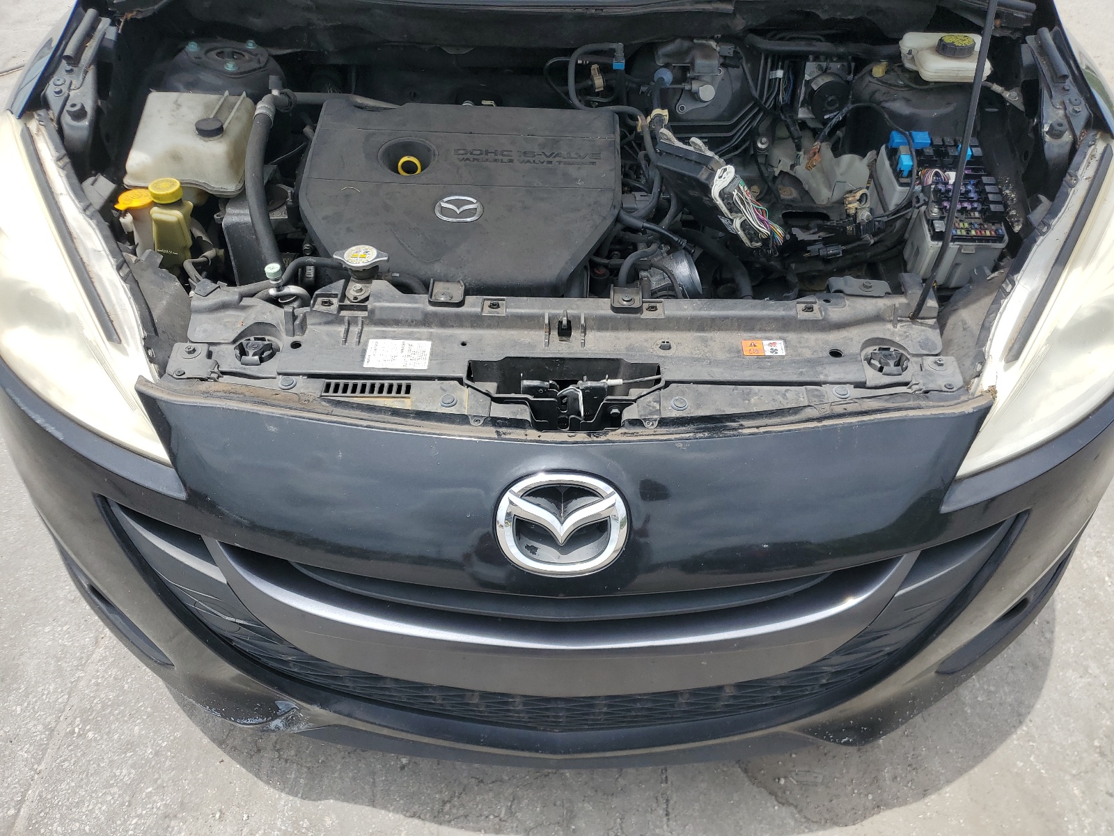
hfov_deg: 67.3
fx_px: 837
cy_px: 418
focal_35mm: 26
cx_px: 557
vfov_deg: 53.1
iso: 50
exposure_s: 1/2500
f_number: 1.5
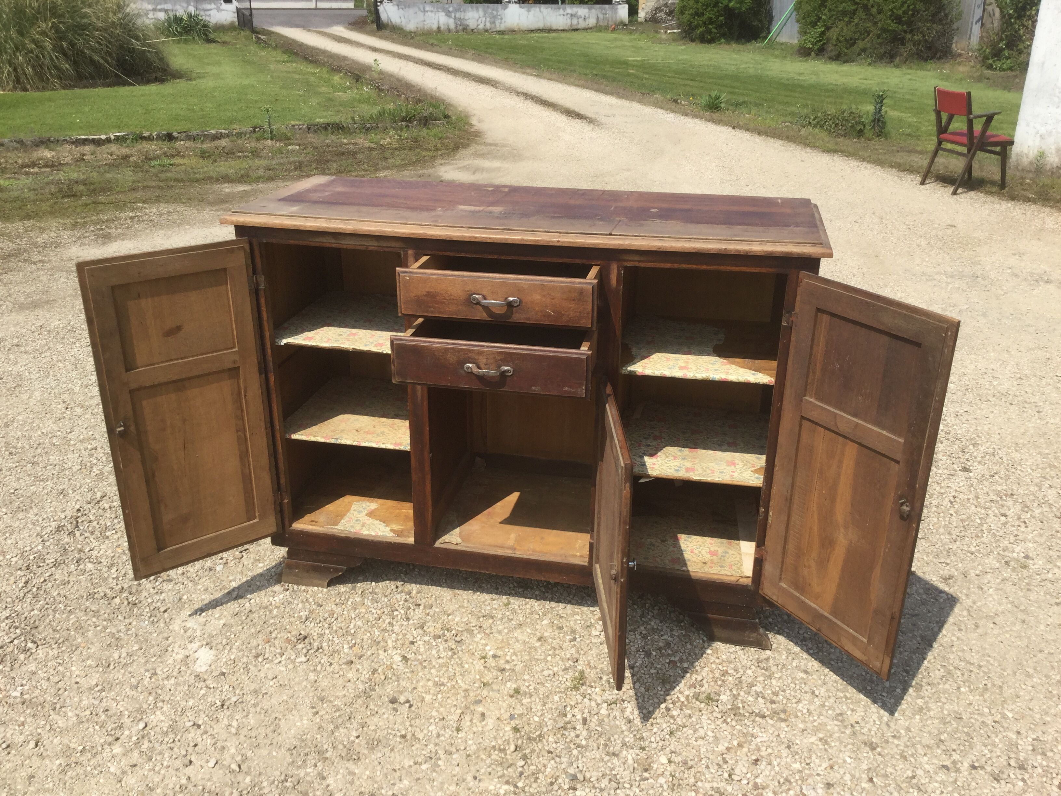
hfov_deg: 58.4
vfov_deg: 45.4
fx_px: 950
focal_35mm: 31
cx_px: 530
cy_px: 398
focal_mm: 3.3
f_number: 2.4
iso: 25
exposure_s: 1/1253
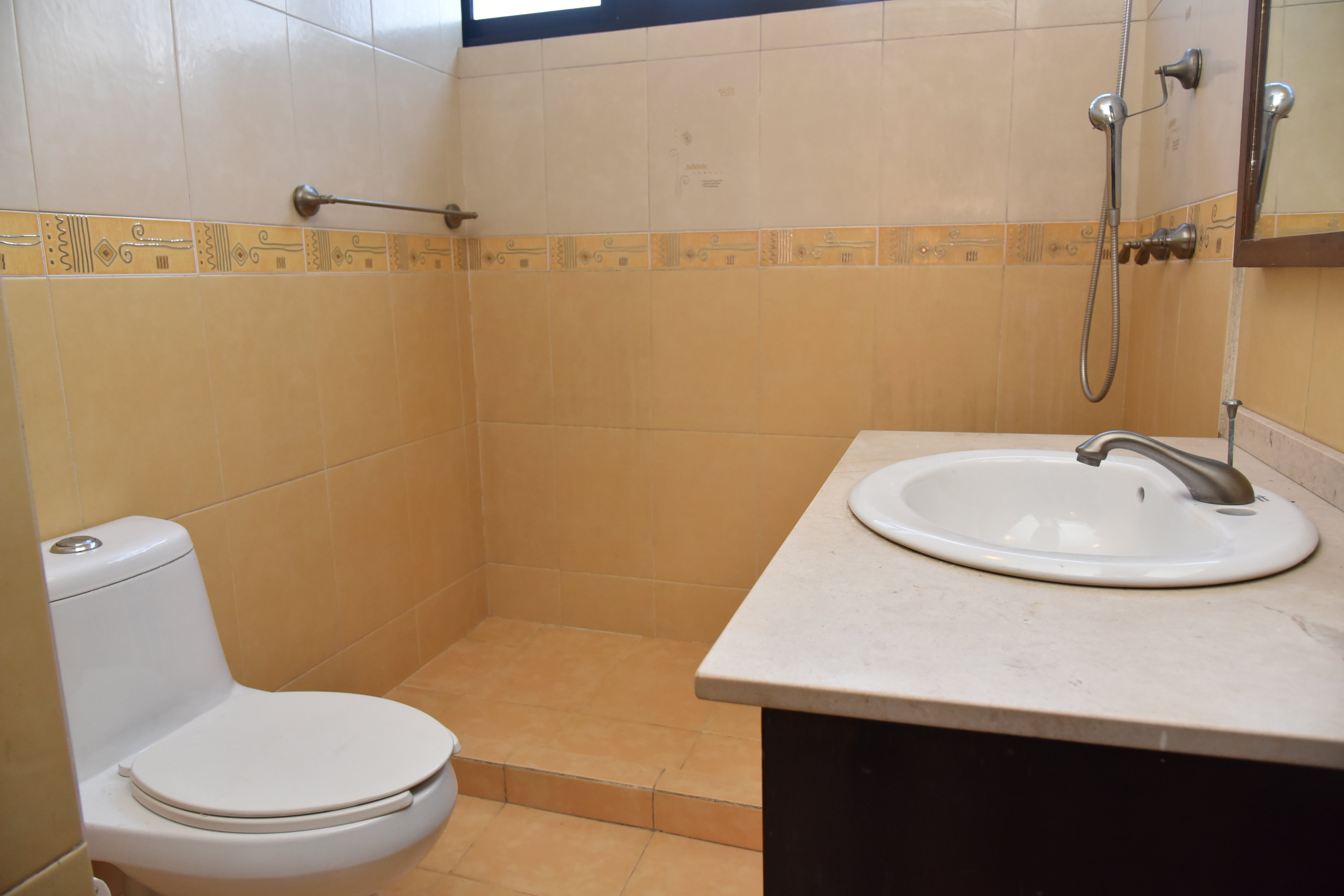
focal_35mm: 24
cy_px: 448
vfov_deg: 53.1
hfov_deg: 73.7
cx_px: 672
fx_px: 896
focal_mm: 24
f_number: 6.3
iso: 1800
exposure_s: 1/125
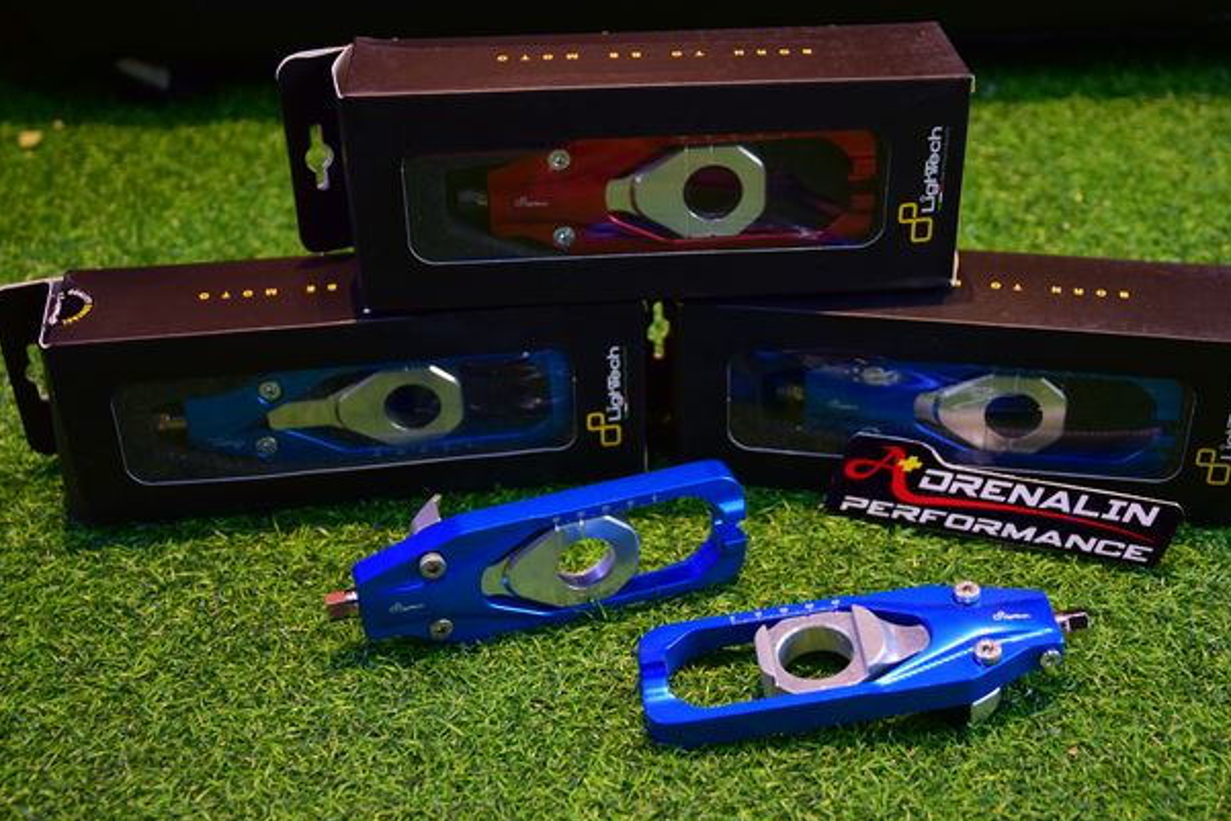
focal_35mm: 50
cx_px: 651
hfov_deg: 39.9
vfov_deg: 27.3
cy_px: 431
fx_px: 1694
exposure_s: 1/50
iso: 1250
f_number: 3.5
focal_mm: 31
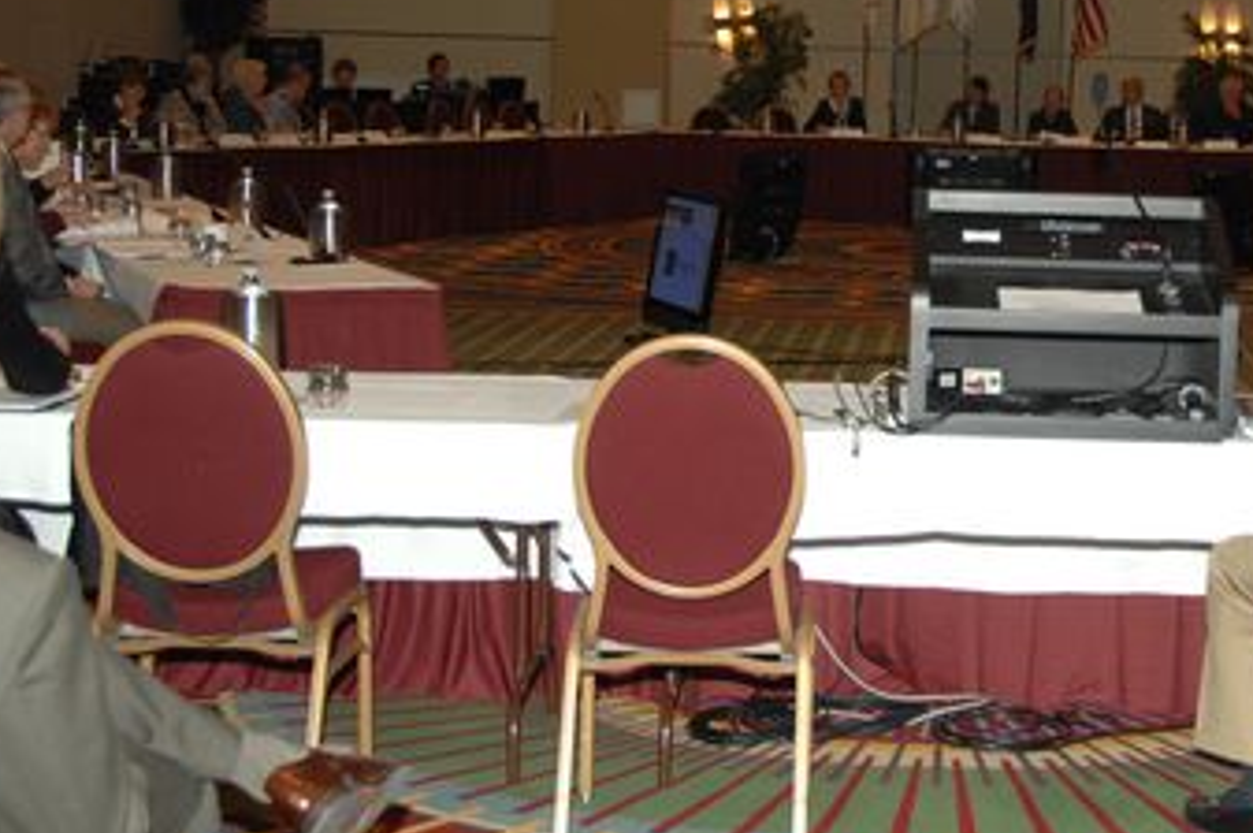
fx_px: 2573
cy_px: 195
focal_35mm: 74
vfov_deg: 18.3
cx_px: 1011
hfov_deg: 26.8
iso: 400
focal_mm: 26
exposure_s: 1/125
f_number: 4
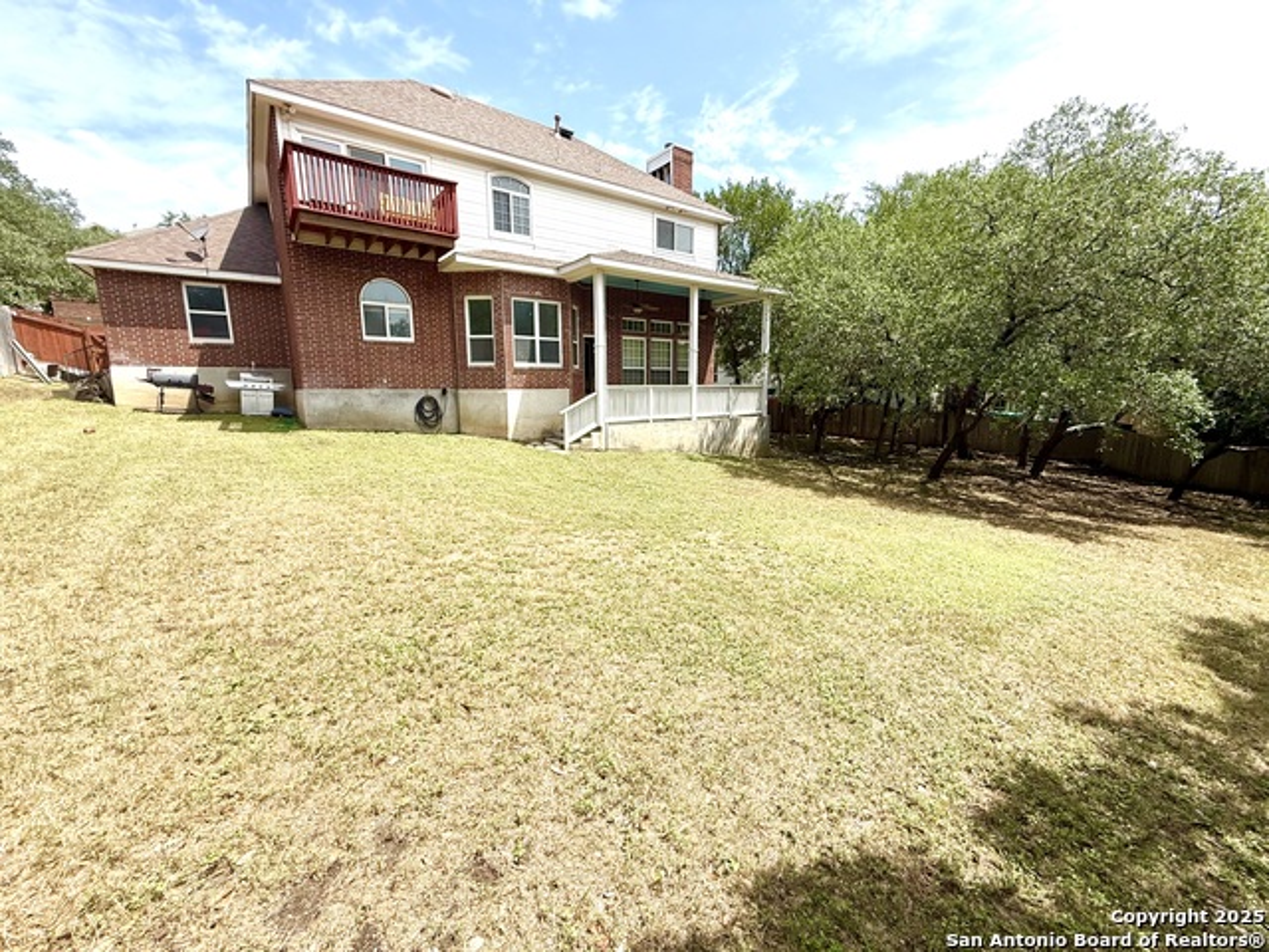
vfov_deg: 85.7
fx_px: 513
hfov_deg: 102.1
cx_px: 634
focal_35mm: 14
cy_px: 476
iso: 50
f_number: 2.2
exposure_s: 1/1464
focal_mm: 2.22
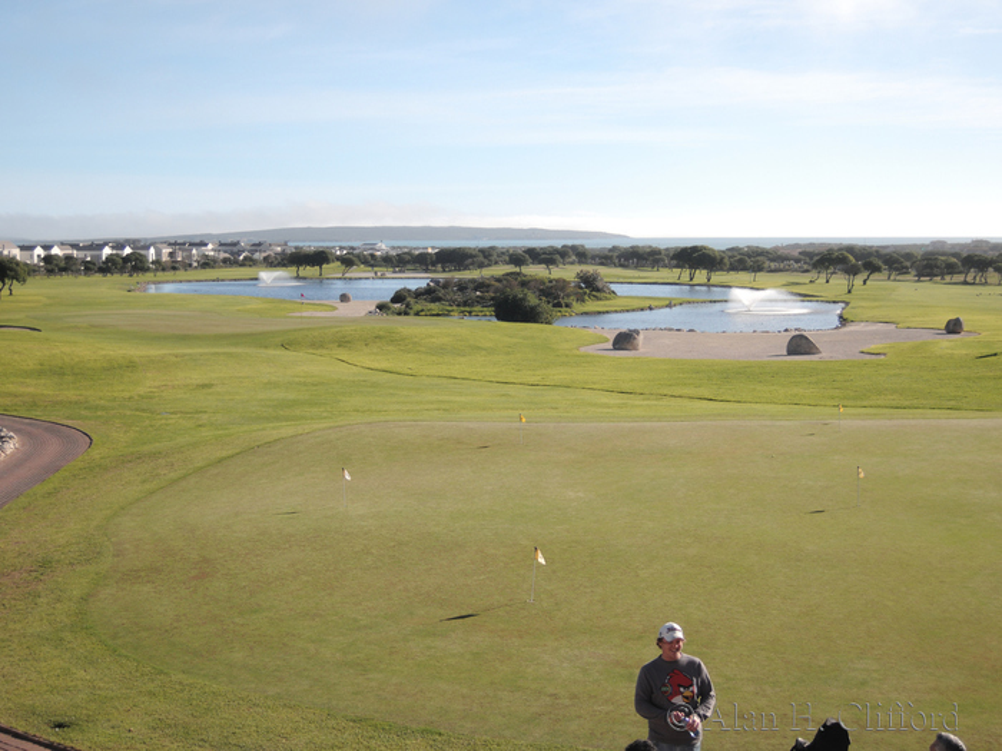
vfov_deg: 29.1
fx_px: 1447
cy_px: 376
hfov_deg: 38.2
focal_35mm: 50
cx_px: 501
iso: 100
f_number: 3.5
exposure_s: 1/800
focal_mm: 10.7
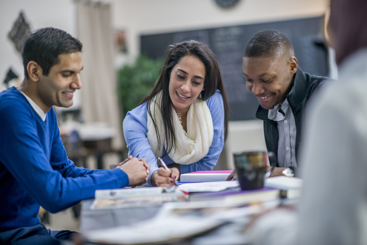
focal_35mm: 85
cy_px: 122
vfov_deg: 16.1
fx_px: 867
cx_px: 184
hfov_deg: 23.9
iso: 160
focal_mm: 85
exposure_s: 1/200
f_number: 1.4
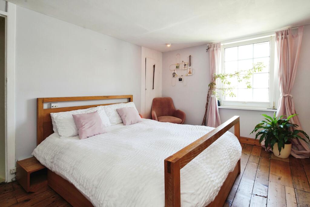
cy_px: 104
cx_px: 155
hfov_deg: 93.3
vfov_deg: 70.5
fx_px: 146
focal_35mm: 17
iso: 640
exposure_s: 1/25
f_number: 10
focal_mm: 17
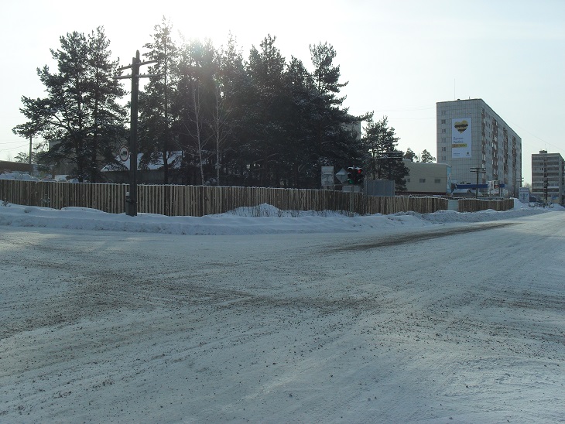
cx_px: 282
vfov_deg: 40.7
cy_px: 212
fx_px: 571
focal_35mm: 35
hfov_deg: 52.6
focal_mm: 6.3
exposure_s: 1/500
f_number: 8.4
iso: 100
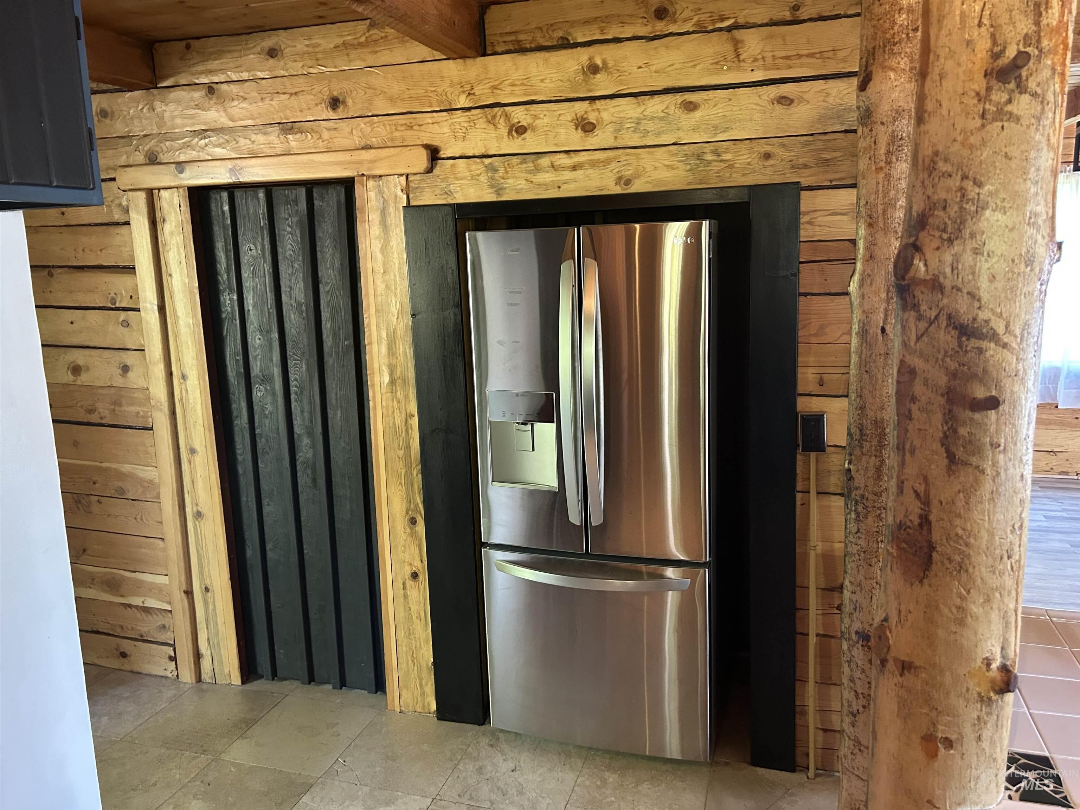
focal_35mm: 26
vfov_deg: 53.1
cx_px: 540
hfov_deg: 67.3
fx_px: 811
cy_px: 405
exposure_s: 1/60
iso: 400
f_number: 1.5
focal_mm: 5.7
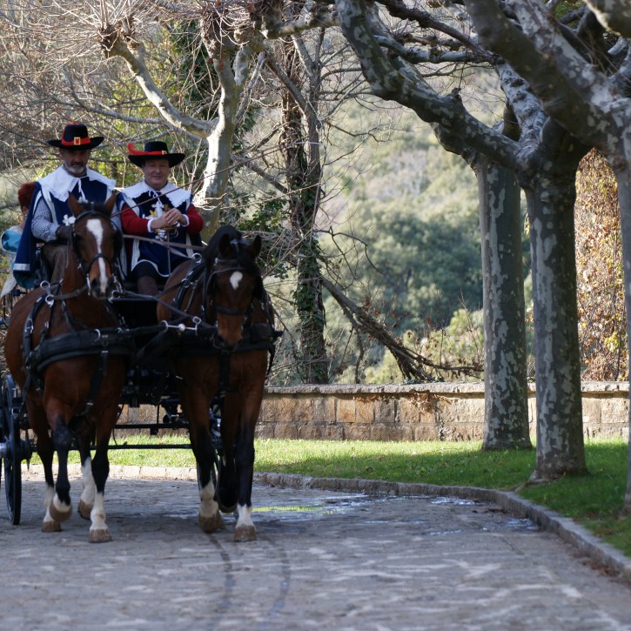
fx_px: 5011
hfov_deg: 7.2
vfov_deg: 7.2
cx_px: 210
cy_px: 320
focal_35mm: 243
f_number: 5
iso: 250
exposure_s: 1/160
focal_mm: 180
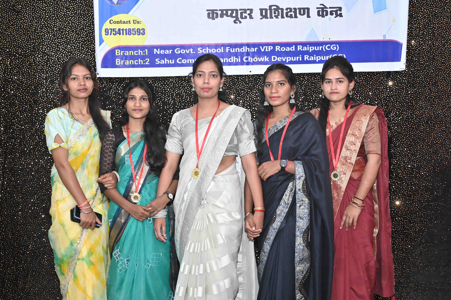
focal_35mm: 43
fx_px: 538
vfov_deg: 31.1
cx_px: 226
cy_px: 150
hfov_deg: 45.5
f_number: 7.1
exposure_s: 1/160
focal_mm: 43
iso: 2500
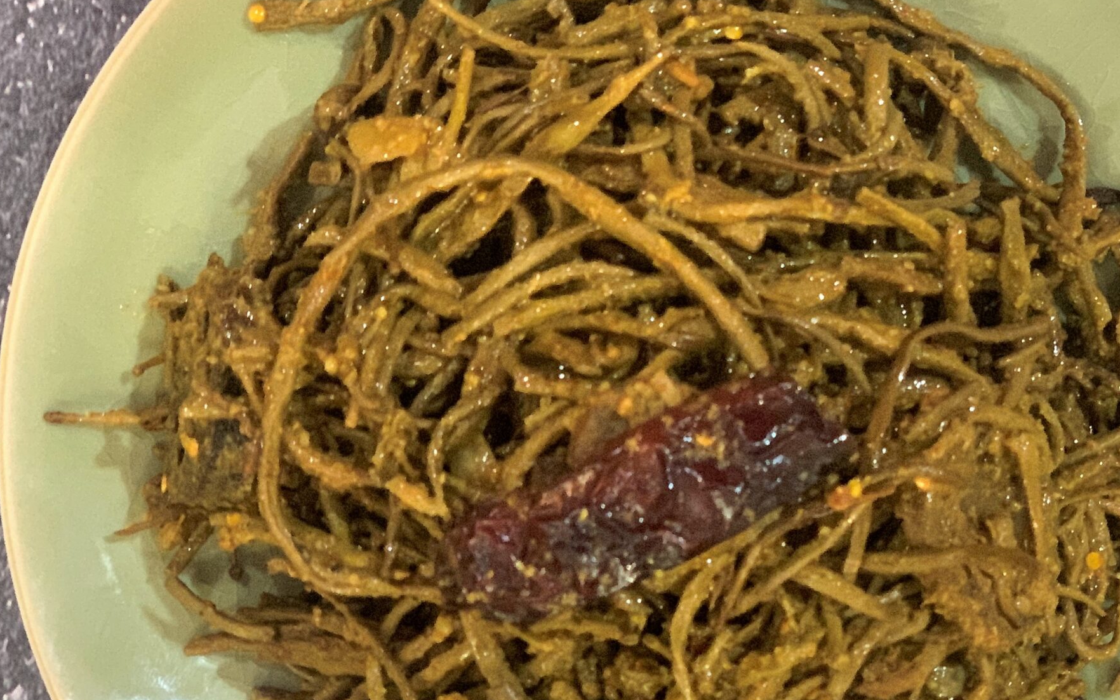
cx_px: 755
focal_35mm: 80
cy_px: 435
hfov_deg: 25.7
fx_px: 2442
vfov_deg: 16.3
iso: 400
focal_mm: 6
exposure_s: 1/33
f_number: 2.4
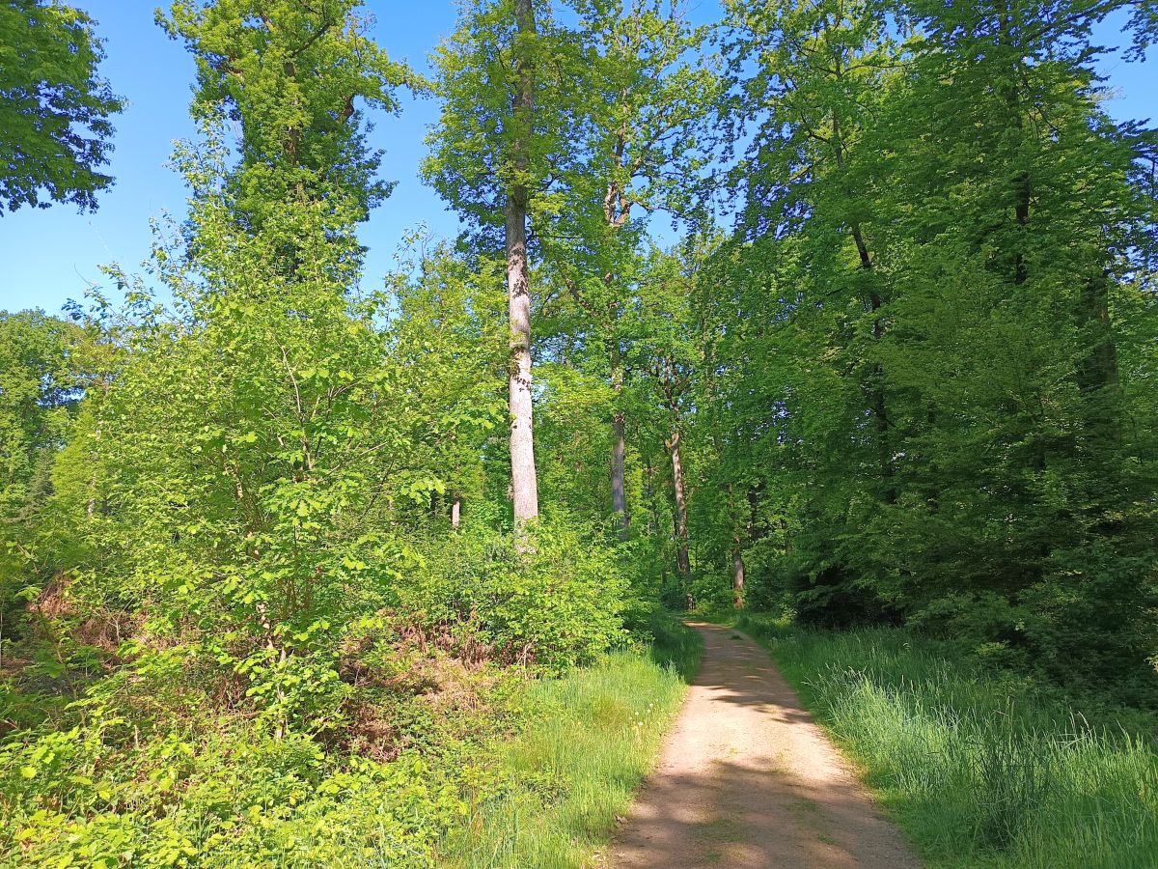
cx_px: 579
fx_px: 803
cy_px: 434
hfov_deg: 71.6
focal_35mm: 24
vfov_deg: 56.8
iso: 50
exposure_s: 1/239
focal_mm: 5.31
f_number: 1.7
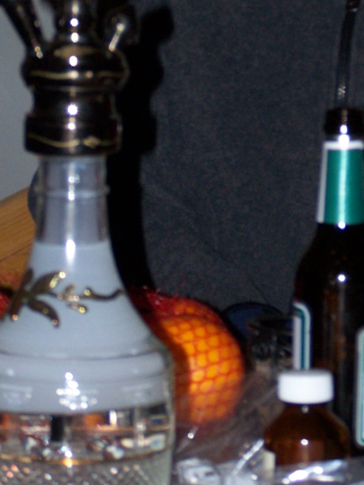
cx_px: 262
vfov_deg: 9.0
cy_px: 27
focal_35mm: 220
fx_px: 3084
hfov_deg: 6.8
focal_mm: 17.5
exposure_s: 1/100
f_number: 3.2
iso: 140
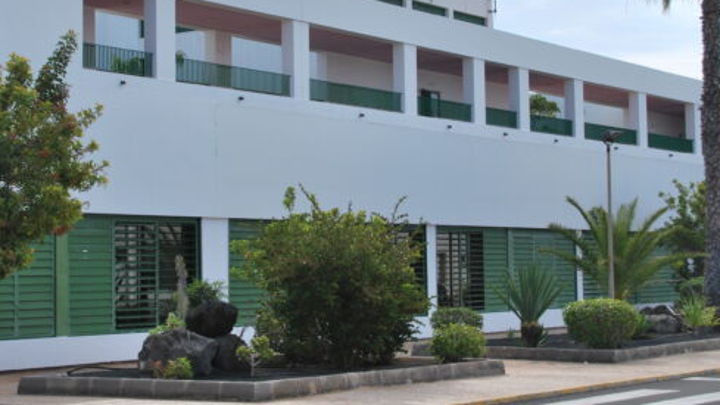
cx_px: 327
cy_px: 135
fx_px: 1508
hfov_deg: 26.8
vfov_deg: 15.3
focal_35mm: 79
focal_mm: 32
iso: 100
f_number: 8
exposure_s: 1/250
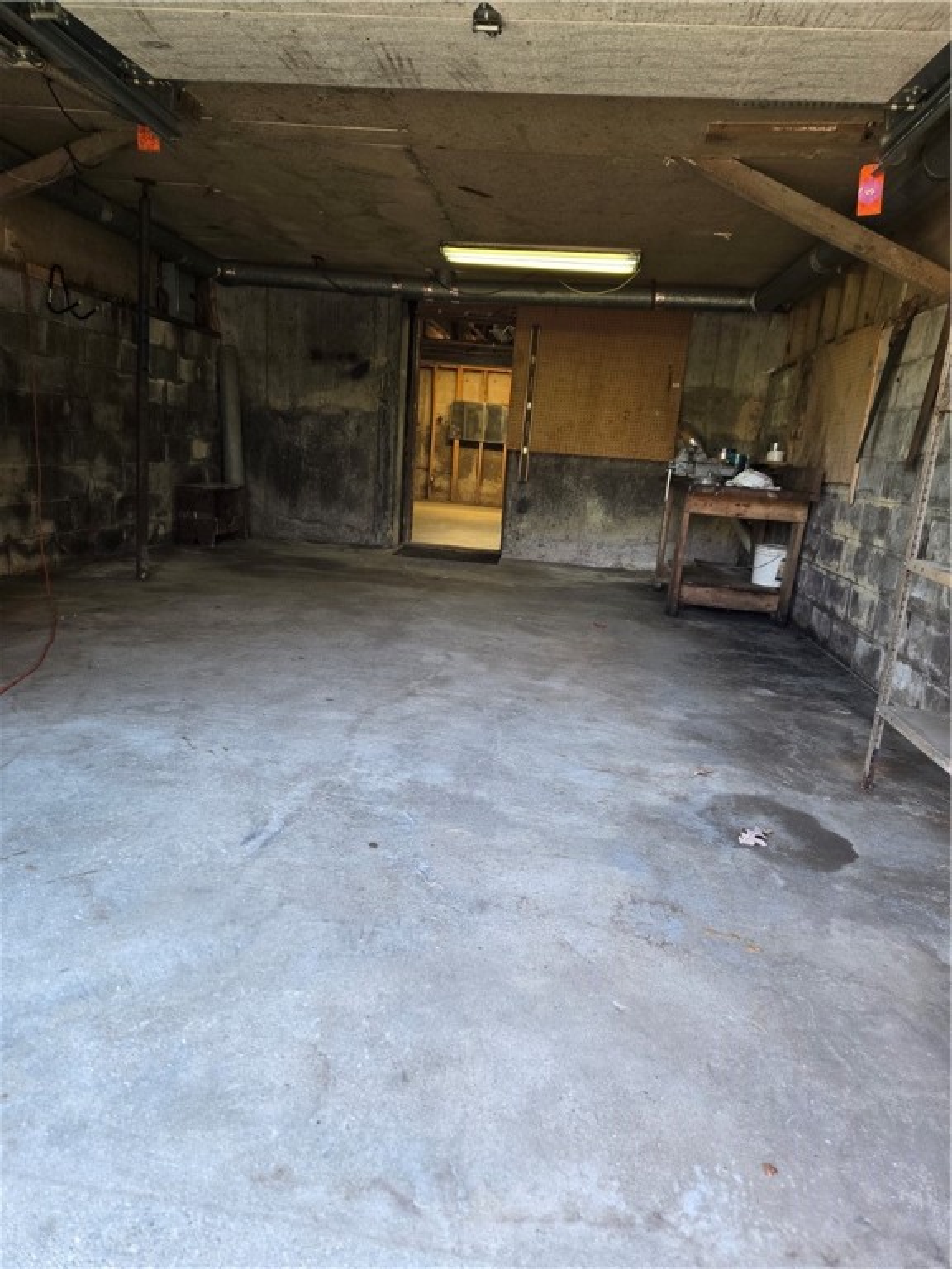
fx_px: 843
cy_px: 634
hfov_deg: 58.9
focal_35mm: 23
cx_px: 476
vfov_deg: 73.9
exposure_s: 1/120
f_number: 1.8
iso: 200
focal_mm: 5.4
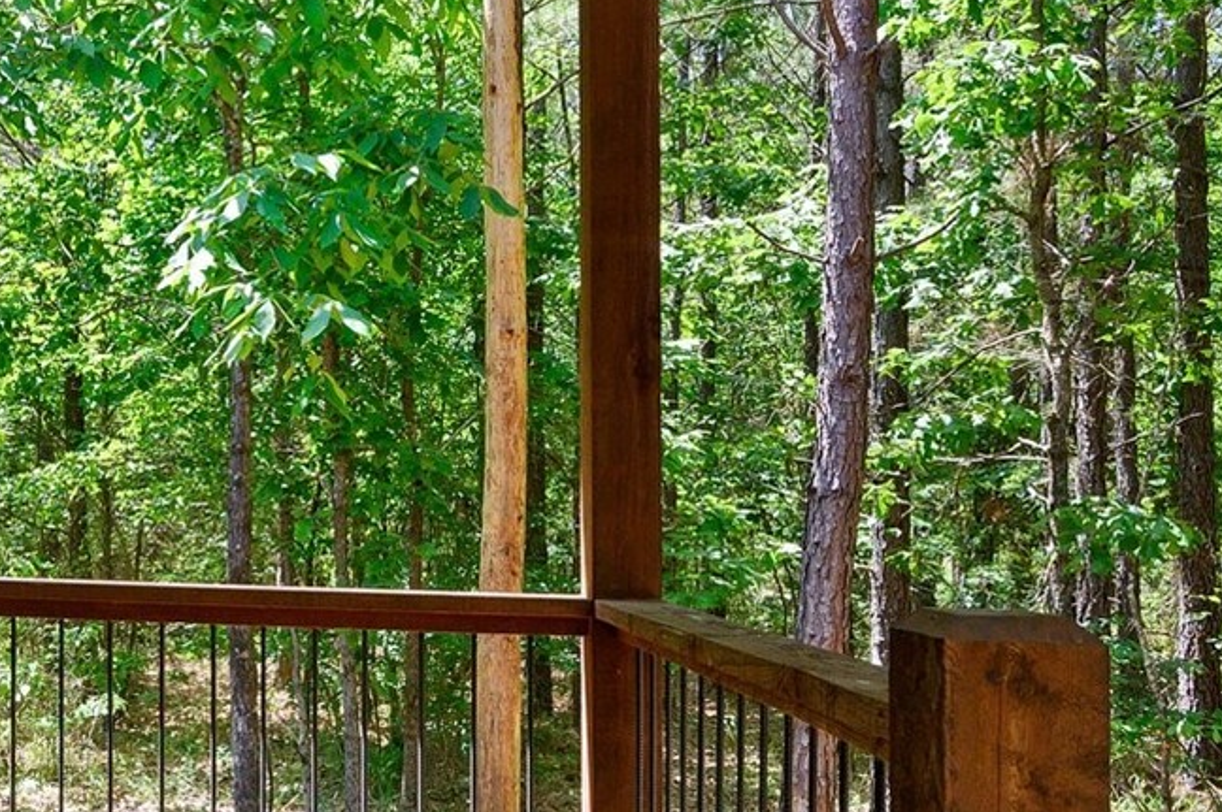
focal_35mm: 44
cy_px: 523
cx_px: 45
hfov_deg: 40.0
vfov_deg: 30.3
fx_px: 1492
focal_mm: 14
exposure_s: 1/320
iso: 500
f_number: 7.1
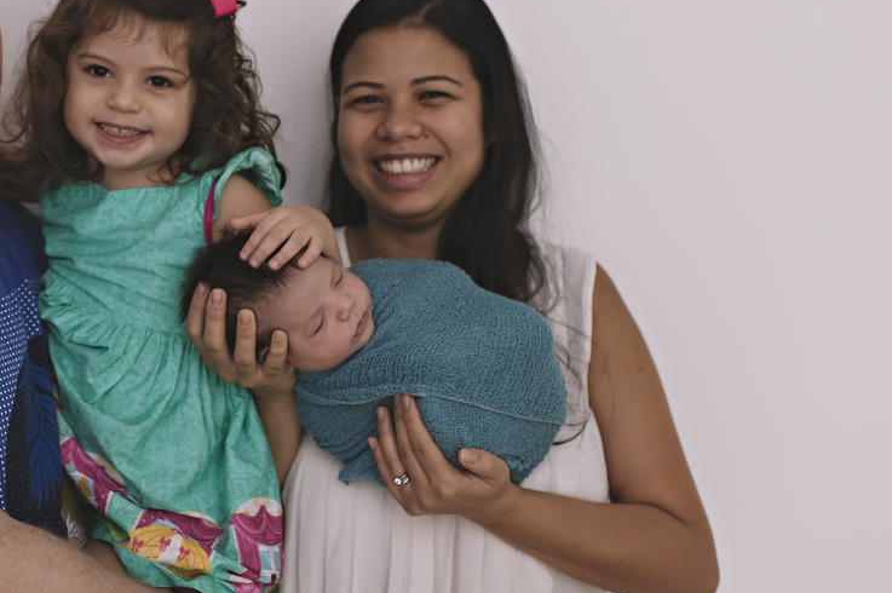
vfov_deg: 23.7
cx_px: 203
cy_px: 237
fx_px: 1411
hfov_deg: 34.2
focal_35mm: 57
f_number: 2.5
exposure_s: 1/125
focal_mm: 35
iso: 200
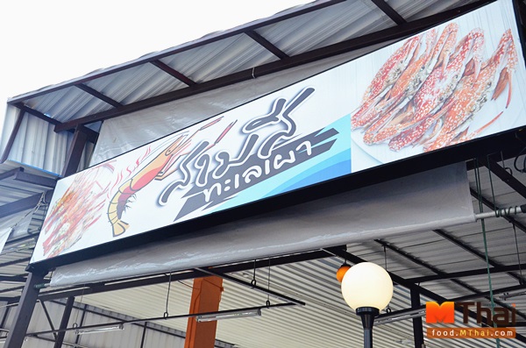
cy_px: 174
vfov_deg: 36.7
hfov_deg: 53.2
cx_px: 263
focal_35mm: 36
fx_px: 525
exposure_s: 1/2000
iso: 2500
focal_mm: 24
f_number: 6.3
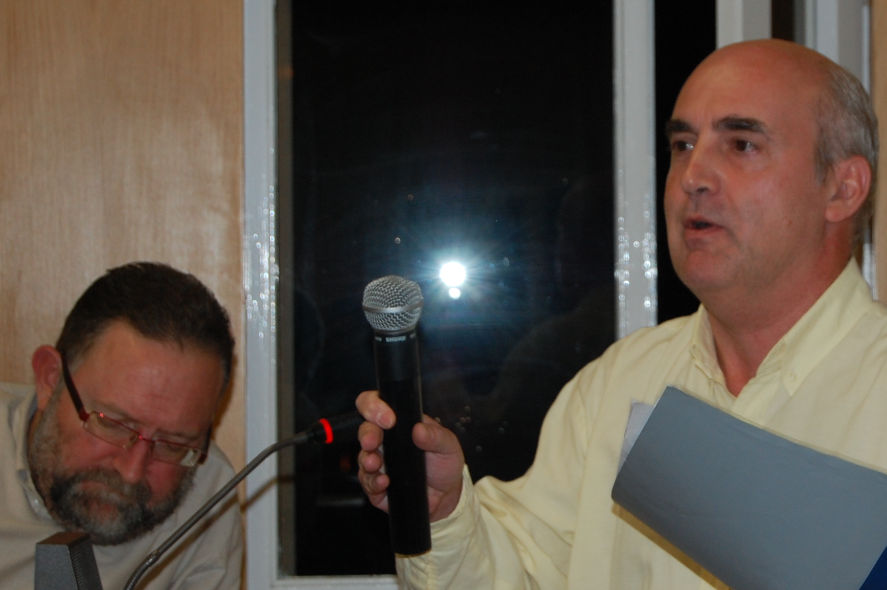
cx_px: 687
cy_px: 331
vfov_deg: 10.5
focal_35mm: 130
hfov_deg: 15.7
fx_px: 3201
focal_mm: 50
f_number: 5.6
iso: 400
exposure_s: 1/60
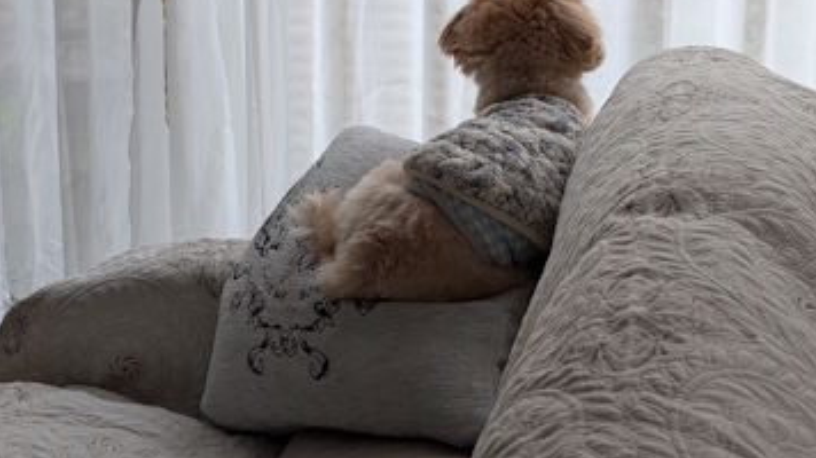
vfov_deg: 16.7
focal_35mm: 72
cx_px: 409
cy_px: 133
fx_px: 1557
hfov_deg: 29.4
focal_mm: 6.9
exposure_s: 1/46.6
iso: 29
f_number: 1.68
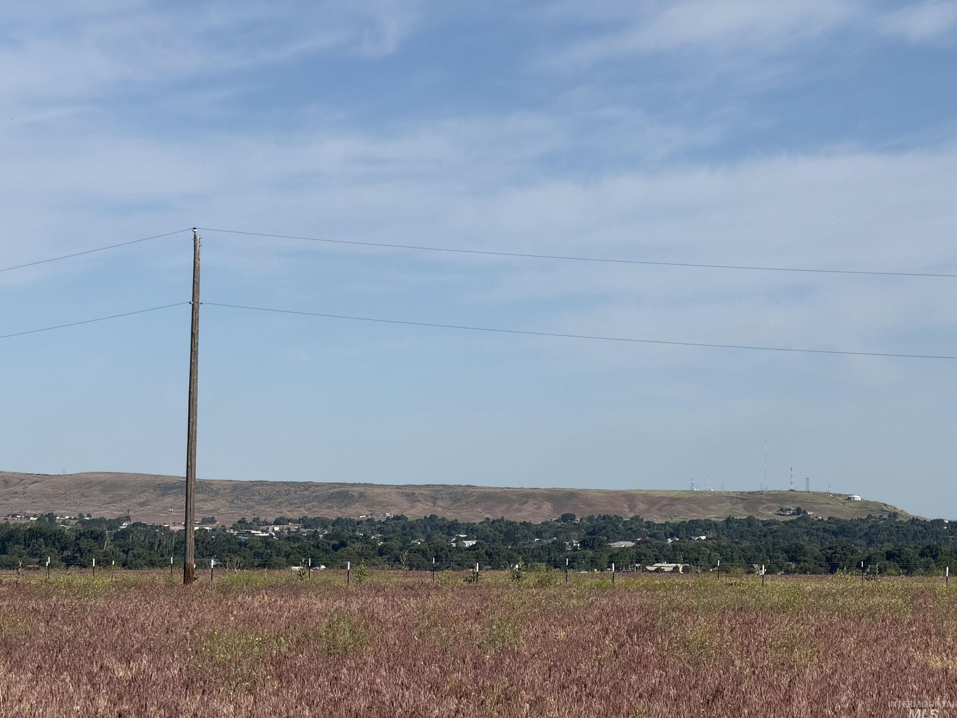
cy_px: 367
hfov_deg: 15.9
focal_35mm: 124
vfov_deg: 12.0
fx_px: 3428
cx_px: 468
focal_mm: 15.66
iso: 50
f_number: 2.8
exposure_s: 1/2710
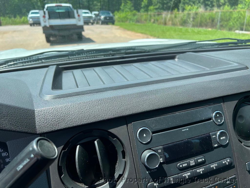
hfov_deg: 67.3
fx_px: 188
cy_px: 94
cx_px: 125
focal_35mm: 26
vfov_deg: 53.1
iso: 50
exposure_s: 1/1058
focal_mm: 5.7
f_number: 1.5
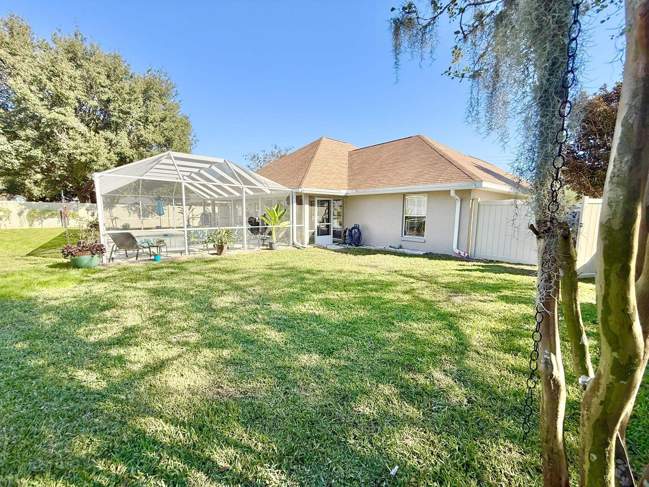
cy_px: 244
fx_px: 262
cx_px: 324
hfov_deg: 102.1
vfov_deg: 85.7
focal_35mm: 14
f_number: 2.2
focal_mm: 2.22
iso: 50
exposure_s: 1/888
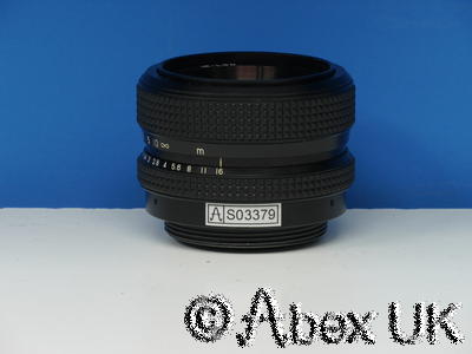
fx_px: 3818
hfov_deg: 7.1
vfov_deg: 5.3
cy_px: 177
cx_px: 236
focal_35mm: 280
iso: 400
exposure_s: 1/6
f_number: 11
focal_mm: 140
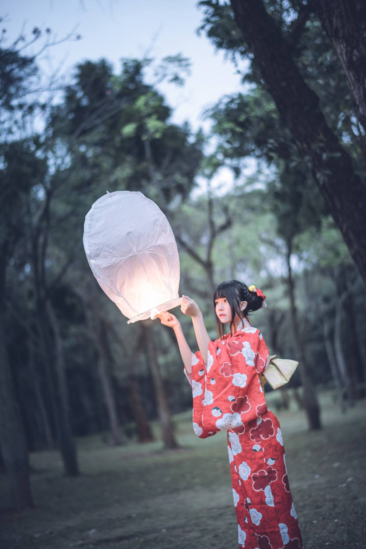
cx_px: 183
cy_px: 274
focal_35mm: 58
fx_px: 884
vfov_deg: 34.5
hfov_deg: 23.4
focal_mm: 58
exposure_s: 1/80
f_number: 1.4
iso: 200
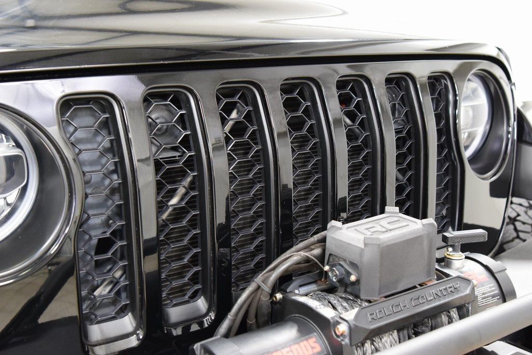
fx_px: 709
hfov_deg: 41.1
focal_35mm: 48
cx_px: 266
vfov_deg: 28.1
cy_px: 178
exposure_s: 1/15
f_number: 4
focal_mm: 32
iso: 1600
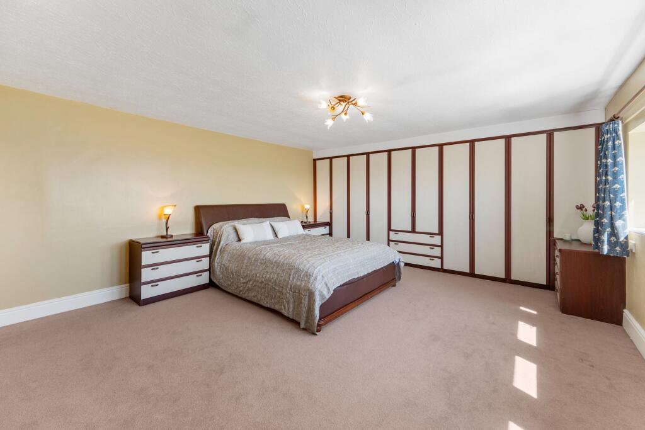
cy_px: 215
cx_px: 322
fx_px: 251
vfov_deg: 81.2
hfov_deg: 104.2
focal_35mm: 14
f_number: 20
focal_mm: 14
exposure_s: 1/25
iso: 200
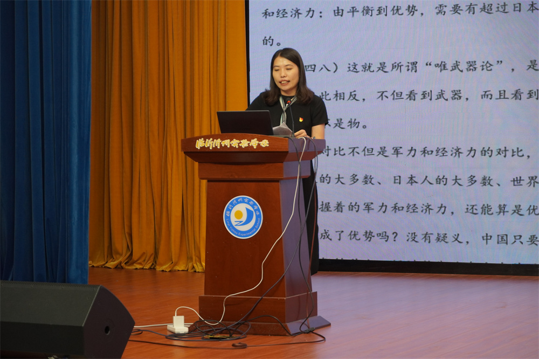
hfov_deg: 17.1
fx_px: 1796
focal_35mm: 120
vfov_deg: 11.4
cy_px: 180
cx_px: 270
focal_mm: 80
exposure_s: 1/160
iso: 800
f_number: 5.6
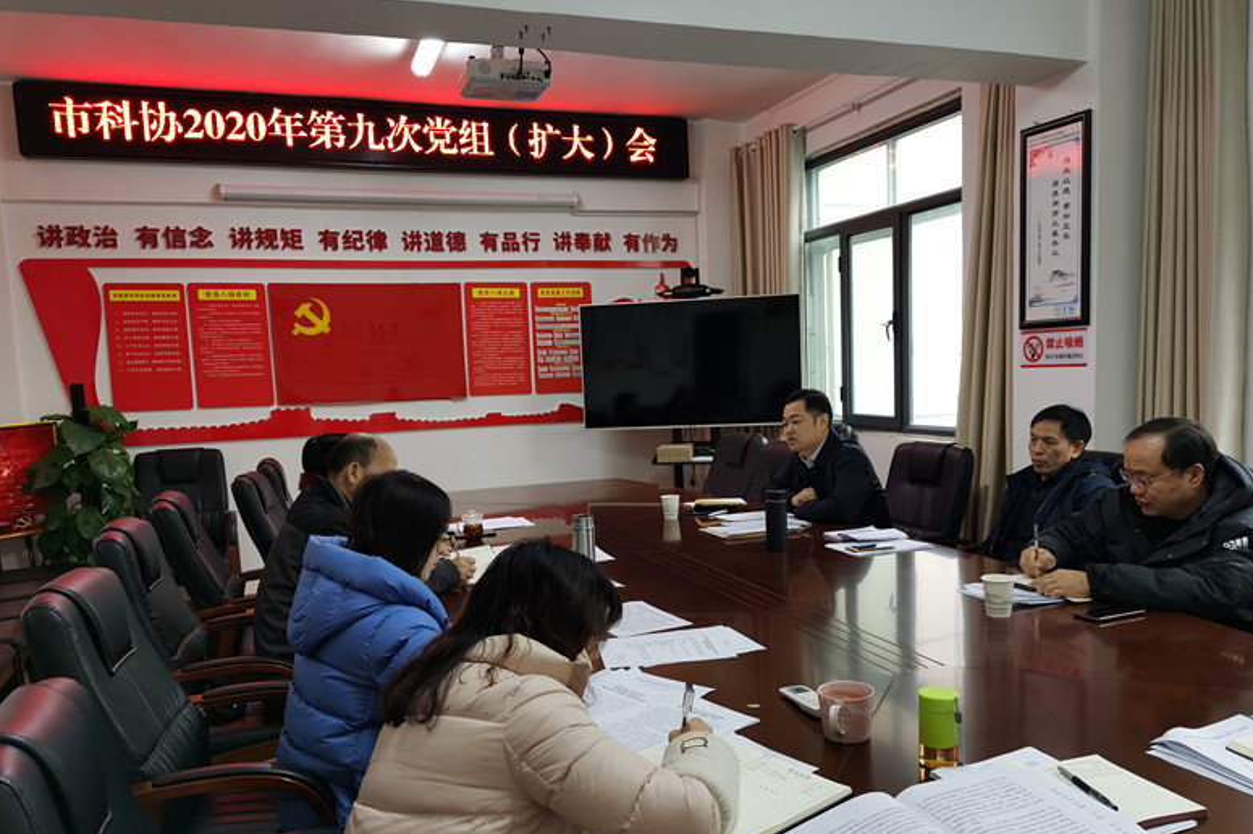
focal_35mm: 29
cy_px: 482
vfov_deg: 44.8
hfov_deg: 63.7
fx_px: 1009
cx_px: 643
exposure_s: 1/50
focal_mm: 5.56
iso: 100
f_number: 1.6
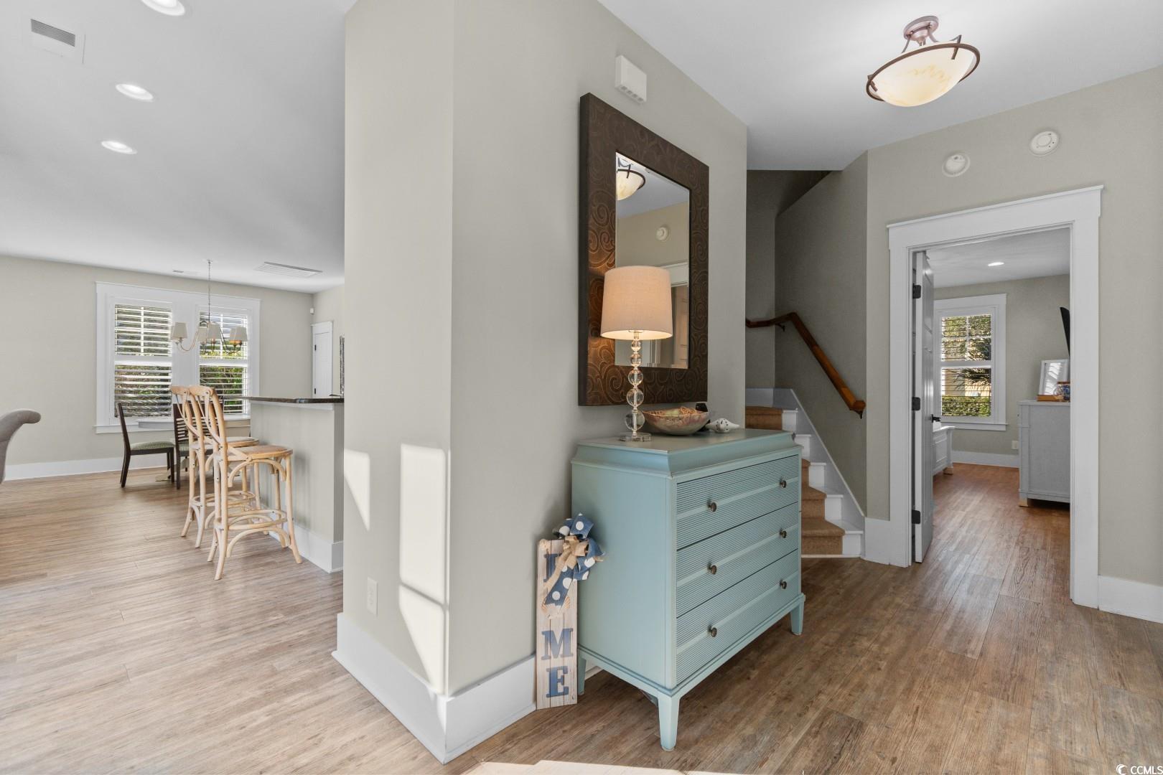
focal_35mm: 15
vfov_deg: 77.3
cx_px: 582
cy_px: 388
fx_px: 485
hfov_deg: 100.4
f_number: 4.5
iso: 100
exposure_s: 1/40
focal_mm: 10
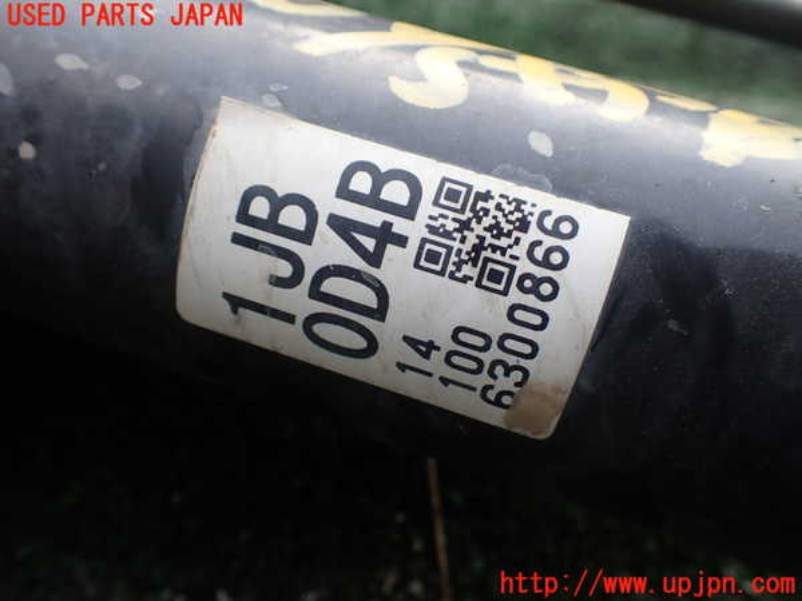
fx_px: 695
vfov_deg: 46.8
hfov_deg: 60.0
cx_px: 401
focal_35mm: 30
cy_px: 300
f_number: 2.3
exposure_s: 1/200
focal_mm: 5.4
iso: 100
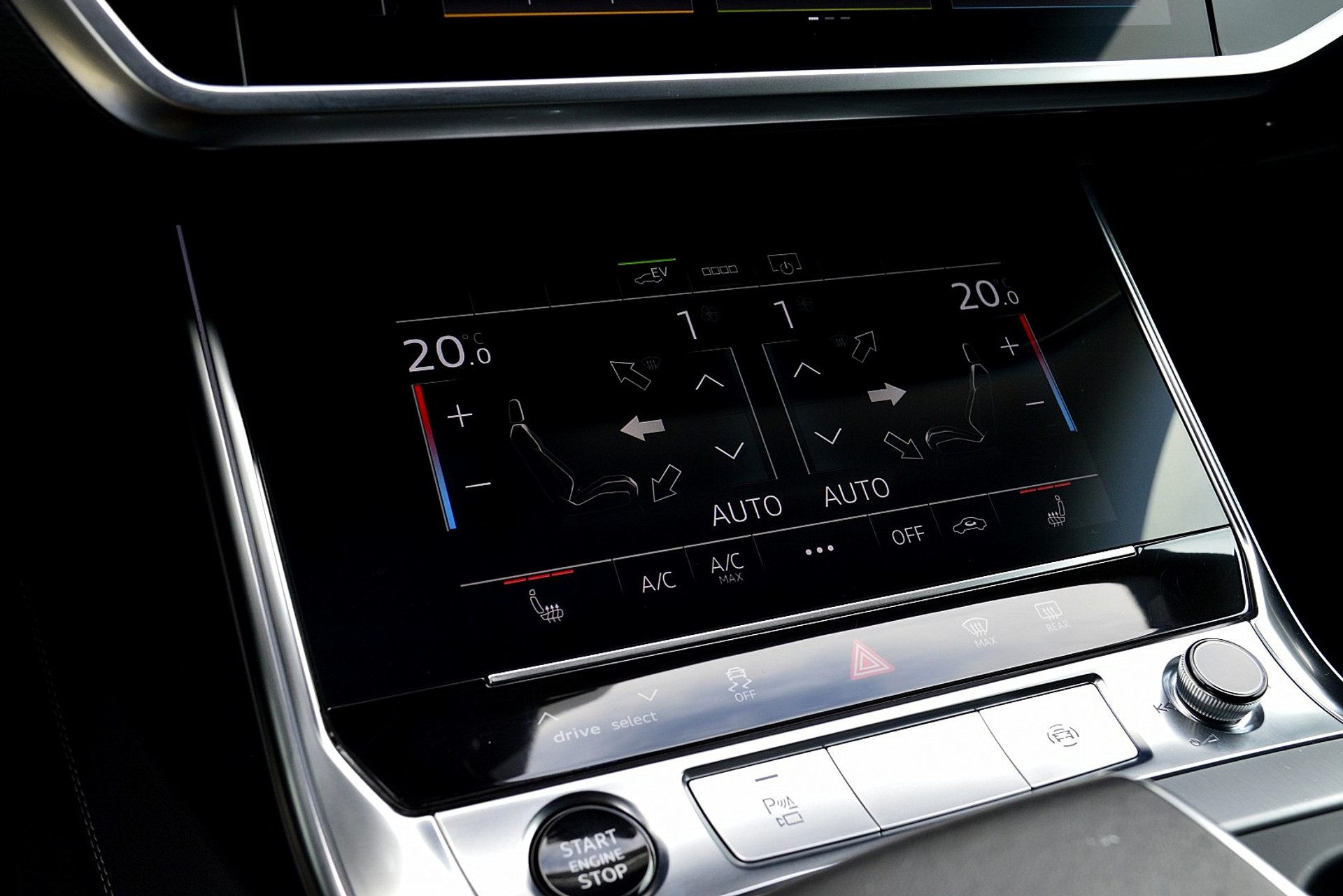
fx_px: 1399
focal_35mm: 38
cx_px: 672
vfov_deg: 35.5
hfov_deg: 51.3
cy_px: 448
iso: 450
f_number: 8
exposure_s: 1/60
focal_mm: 25
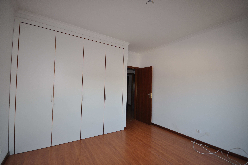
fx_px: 103
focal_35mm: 15
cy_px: 82
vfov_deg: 77.2
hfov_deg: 100.5
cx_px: 124
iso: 280
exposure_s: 1/60
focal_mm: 10
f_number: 4
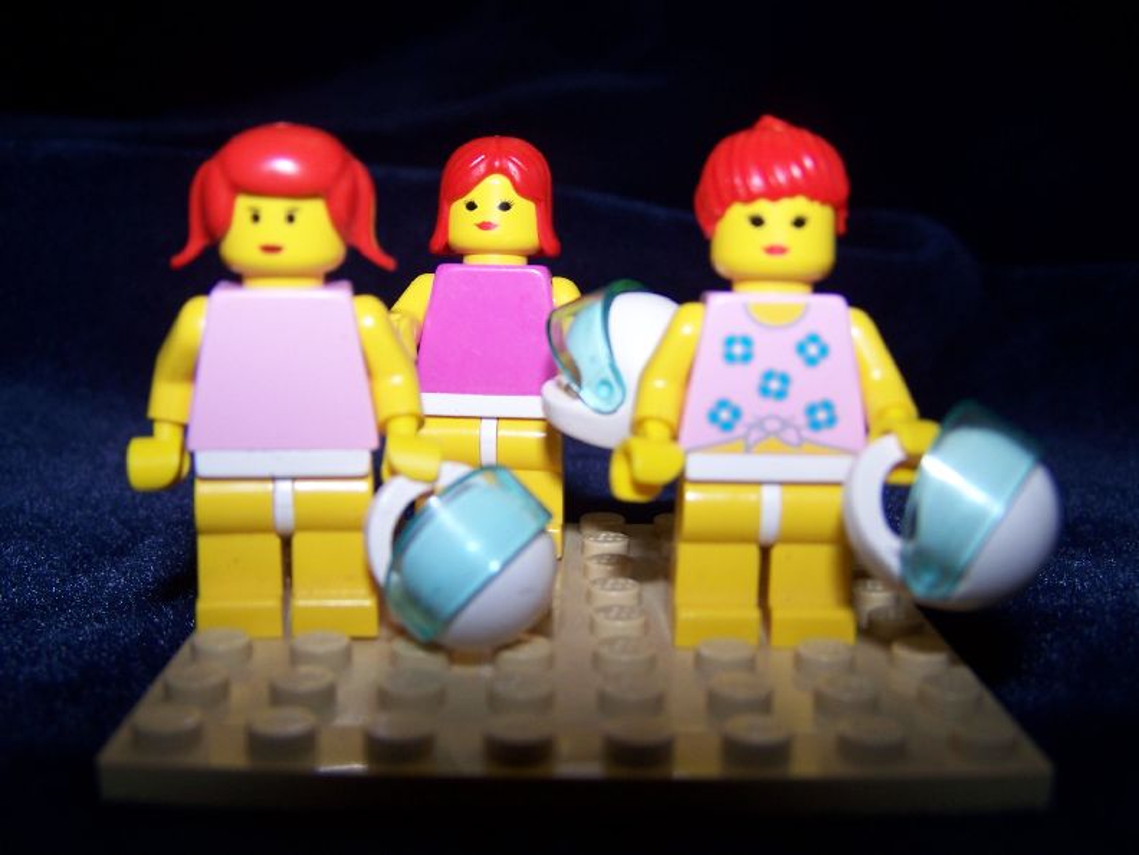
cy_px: 428
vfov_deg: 37.7
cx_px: 570
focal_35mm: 38
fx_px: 1250
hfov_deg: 49.0
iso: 80
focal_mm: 6.3
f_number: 2.8
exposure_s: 1/60
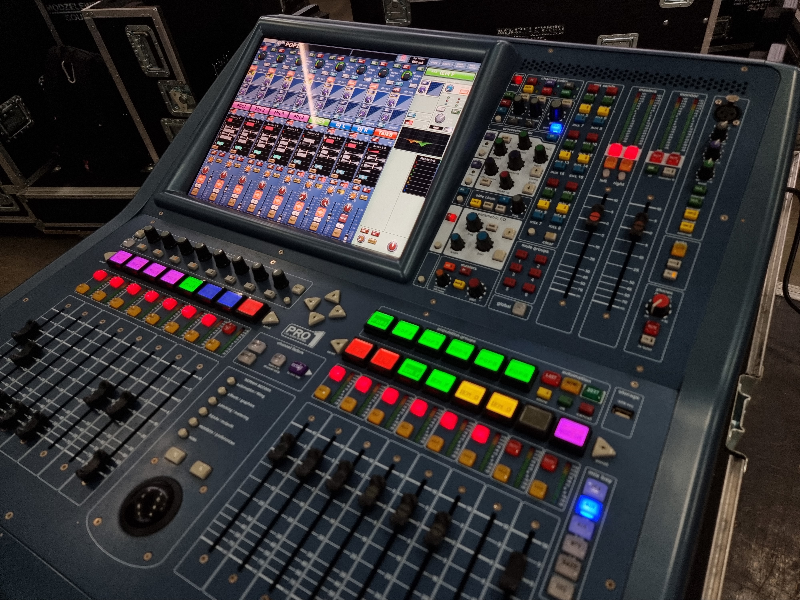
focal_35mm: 24
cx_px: 400
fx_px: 555
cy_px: 300
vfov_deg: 56.8
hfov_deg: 71.6
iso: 100
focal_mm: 6.7
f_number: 1.8
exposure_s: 1/100
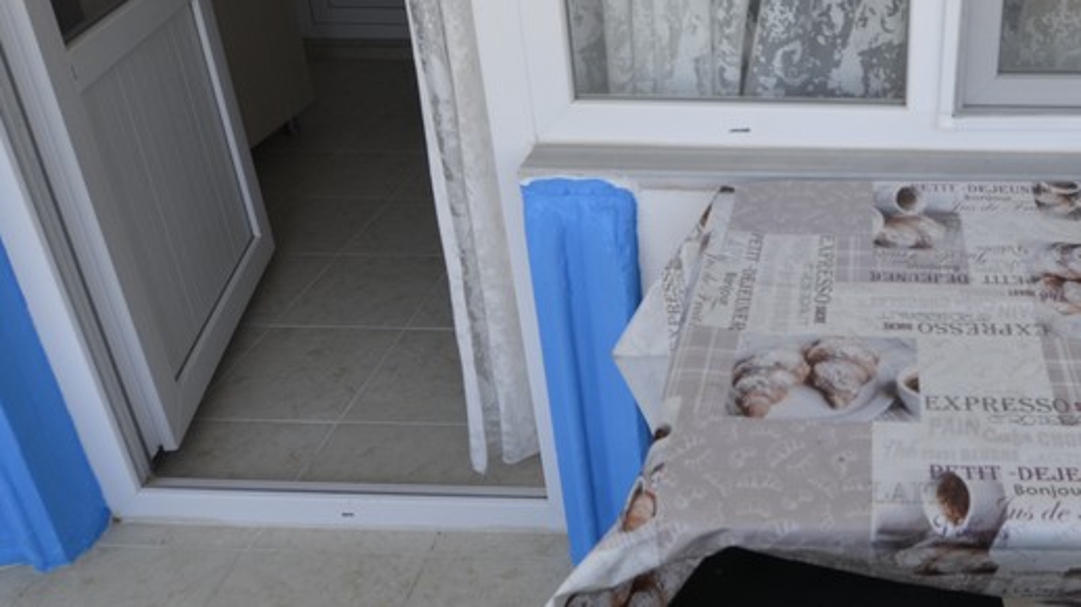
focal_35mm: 31
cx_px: 801
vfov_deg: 36.2
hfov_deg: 59.5
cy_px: 104
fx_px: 888
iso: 200
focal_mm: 10
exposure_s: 1/180
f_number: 6.7
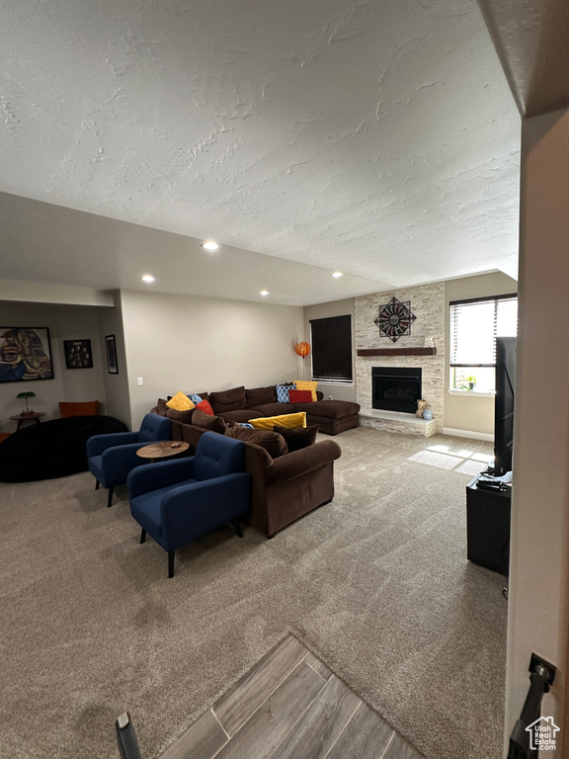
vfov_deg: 102.1
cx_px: 284
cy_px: 380
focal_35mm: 14
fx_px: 307
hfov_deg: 85.7
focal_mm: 2.22
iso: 200
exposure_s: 1/60
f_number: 2.2
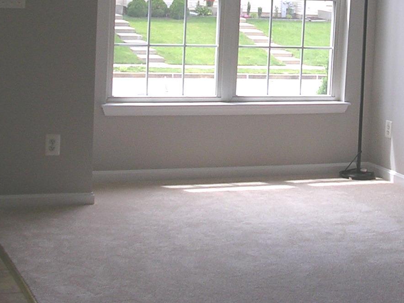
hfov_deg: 22.1
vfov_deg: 16.6
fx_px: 1027
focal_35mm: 88
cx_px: 296
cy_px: 29
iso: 50
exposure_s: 1/240
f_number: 2.8
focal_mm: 5.8
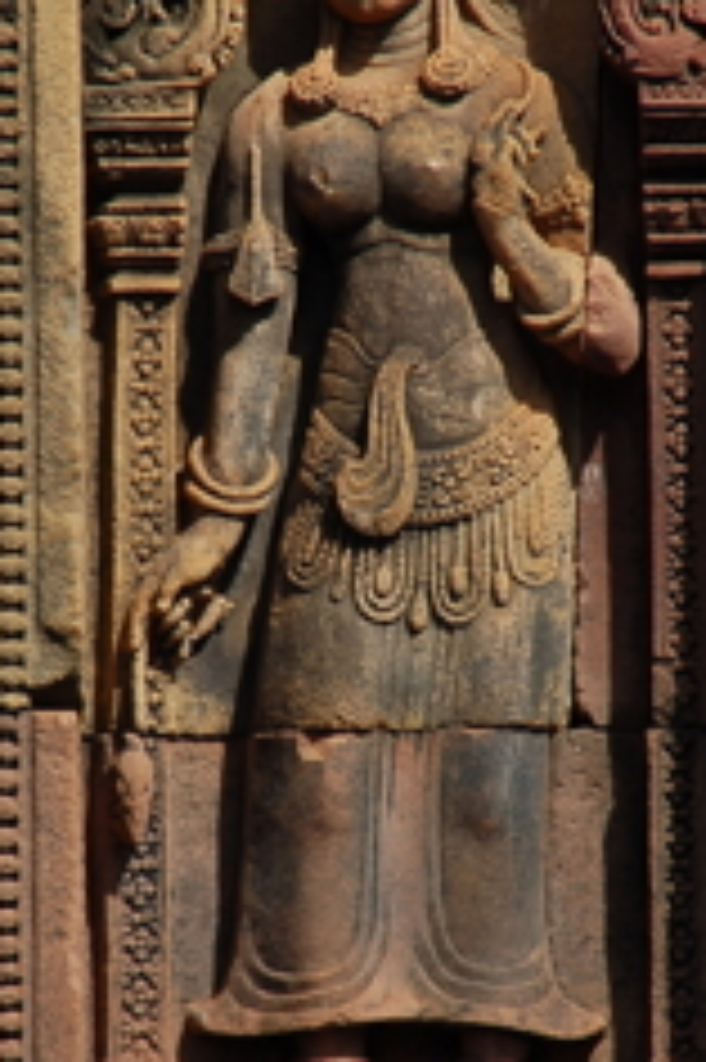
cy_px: 562
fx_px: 25746
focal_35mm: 874
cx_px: 382
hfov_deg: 1.6
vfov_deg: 2.4
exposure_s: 1/400
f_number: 6.3
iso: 200
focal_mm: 250
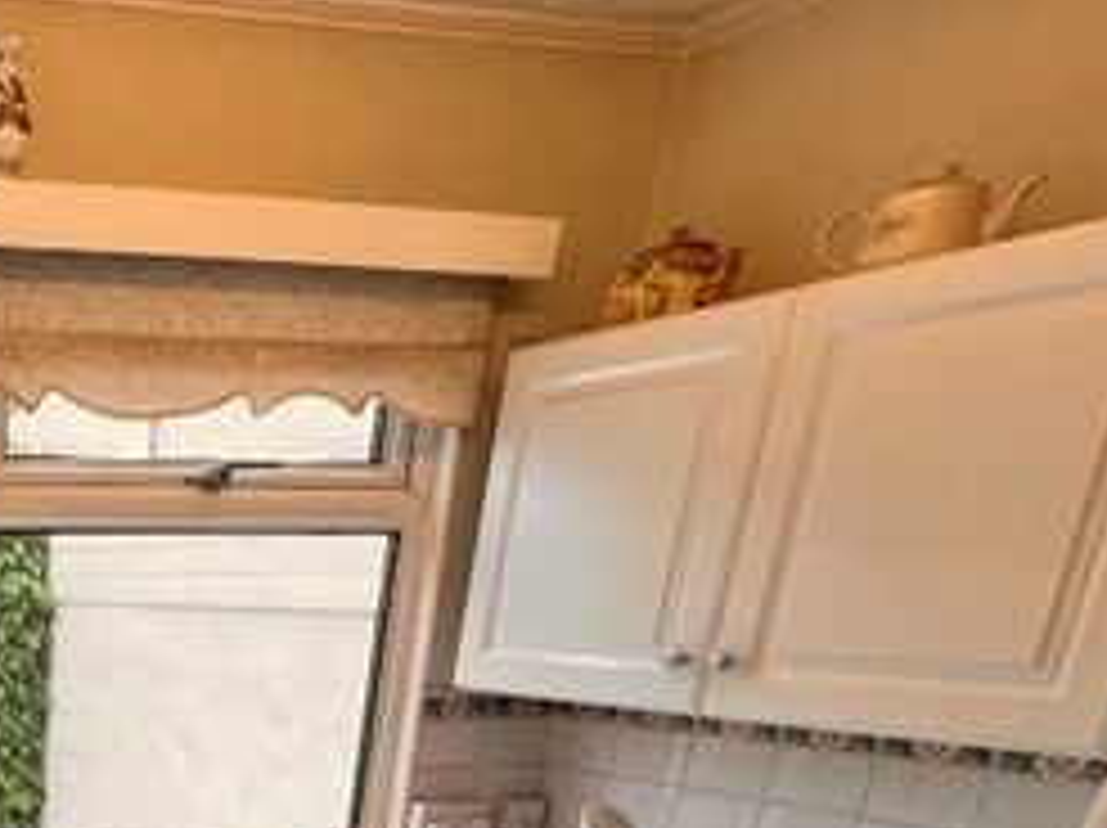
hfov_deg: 37.7
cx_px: -220
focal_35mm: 37
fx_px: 1182
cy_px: 997
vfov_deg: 32.0
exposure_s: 1/100
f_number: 1.8
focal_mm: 1.57
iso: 40
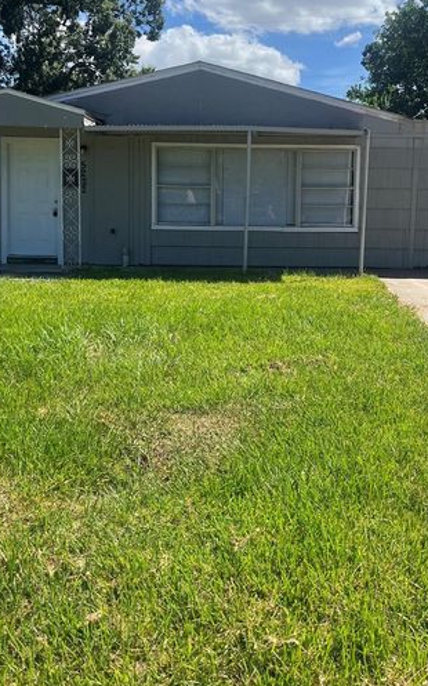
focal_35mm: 37
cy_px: 251
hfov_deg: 34.1
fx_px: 692
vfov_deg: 52.1
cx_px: 283
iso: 50
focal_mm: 5.1
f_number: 1.6
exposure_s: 1/3311
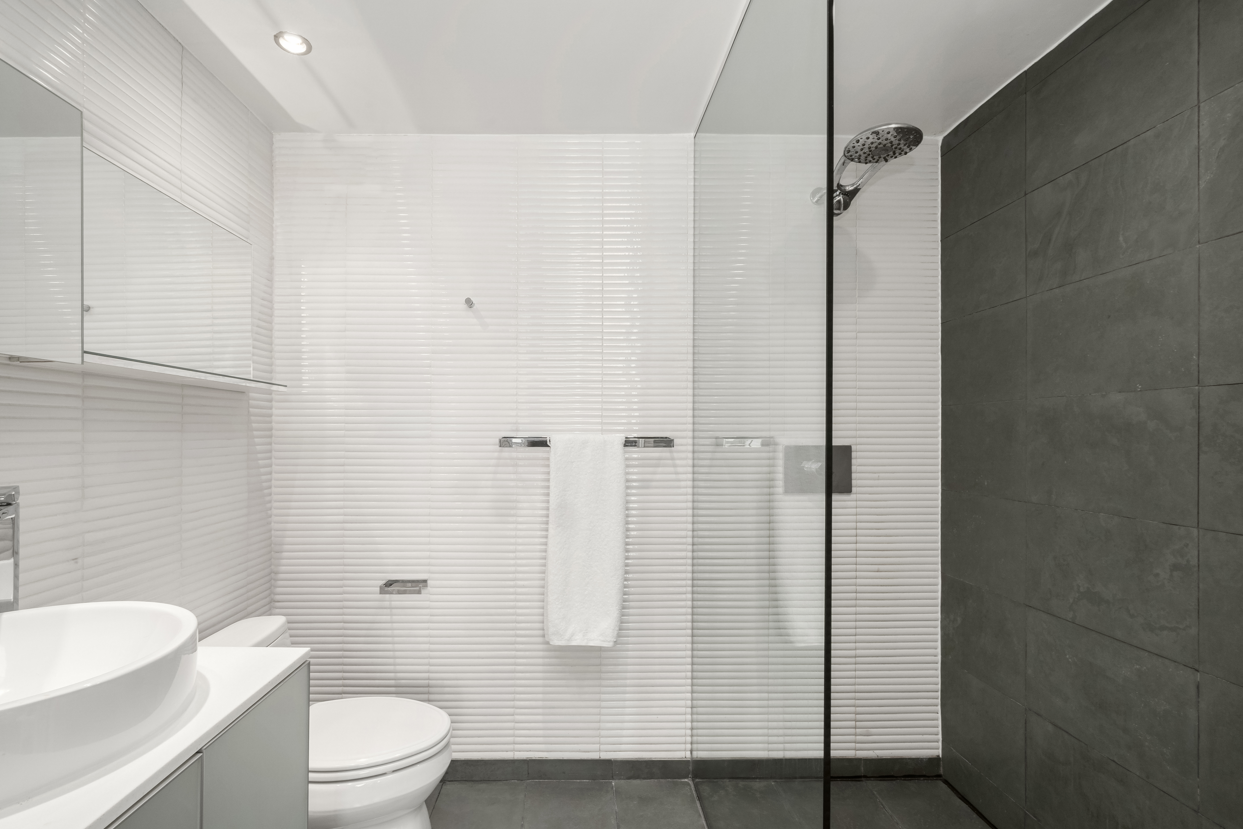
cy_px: 437
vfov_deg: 77.3
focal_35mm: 15
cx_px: 628
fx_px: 518
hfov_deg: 100.4
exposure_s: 1/2.5
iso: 1250
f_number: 13
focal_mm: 14
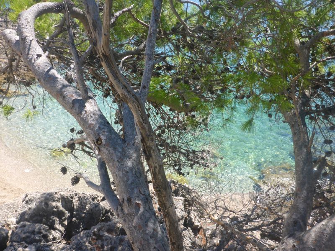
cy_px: 126
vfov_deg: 49.7
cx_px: 168
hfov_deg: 63.4
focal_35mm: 28
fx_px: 271
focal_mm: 4.9
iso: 100
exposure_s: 1/500
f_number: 3.3
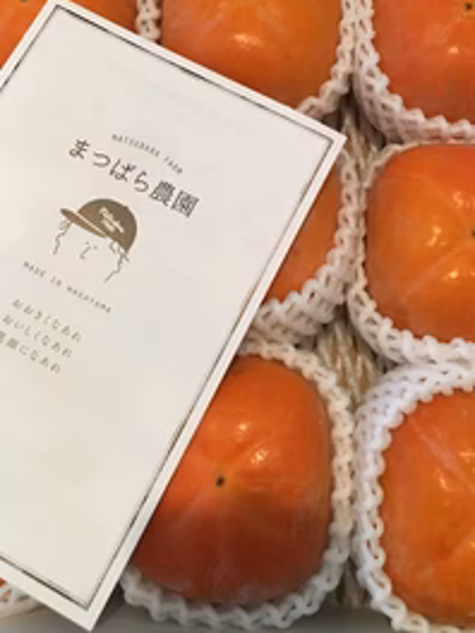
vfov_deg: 41.6
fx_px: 805
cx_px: 254
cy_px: 156
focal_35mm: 44
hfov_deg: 32.9
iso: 200
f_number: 2.2
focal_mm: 4.15
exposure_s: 1/33
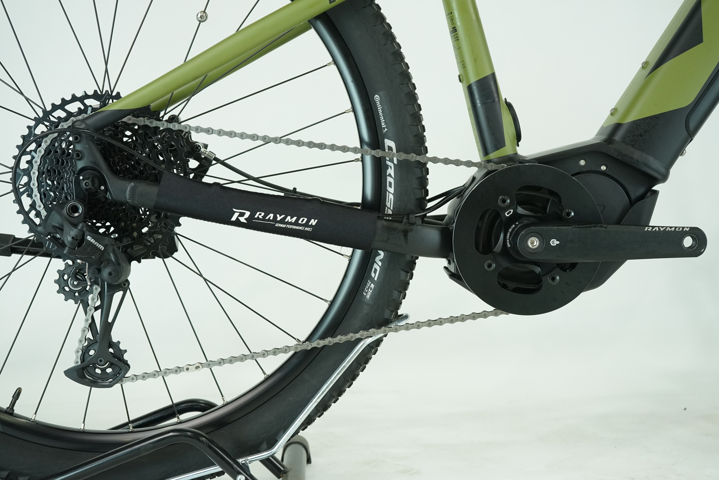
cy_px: 240
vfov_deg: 27.5
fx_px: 979
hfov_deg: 40.3
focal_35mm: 49
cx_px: 360
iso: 1600
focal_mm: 49
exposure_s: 1/200
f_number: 5.6
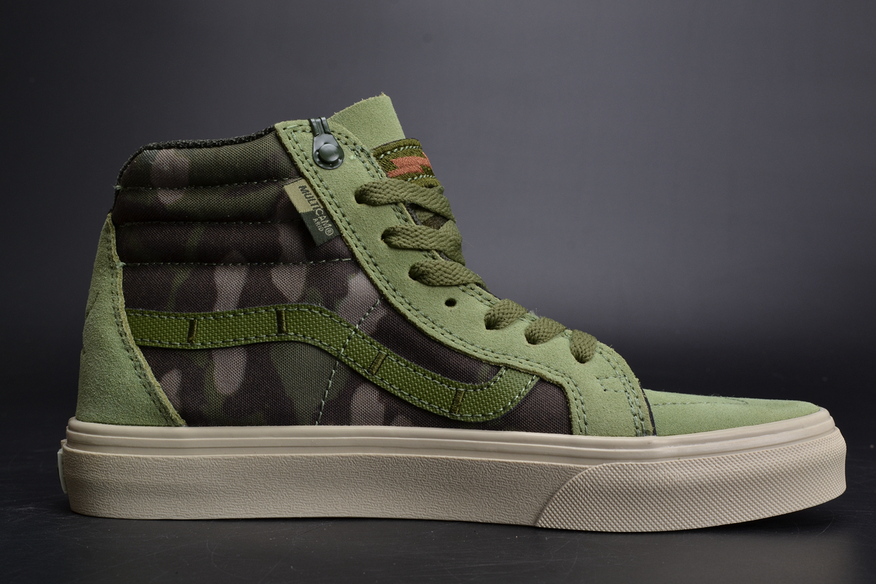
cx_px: 442
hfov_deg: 45.4
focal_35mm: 43
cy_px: 294
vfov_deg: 31.2
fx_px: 1046
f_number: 11
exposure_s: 1/125
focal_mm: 28
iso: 125
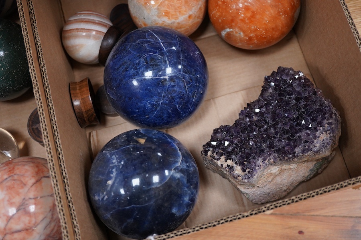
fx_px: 451
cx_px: 180
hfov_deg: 43.6
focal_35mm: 45
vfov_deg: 29.9
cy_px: 120
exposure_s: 1/125
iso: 1600
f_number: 3.5
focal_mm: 30
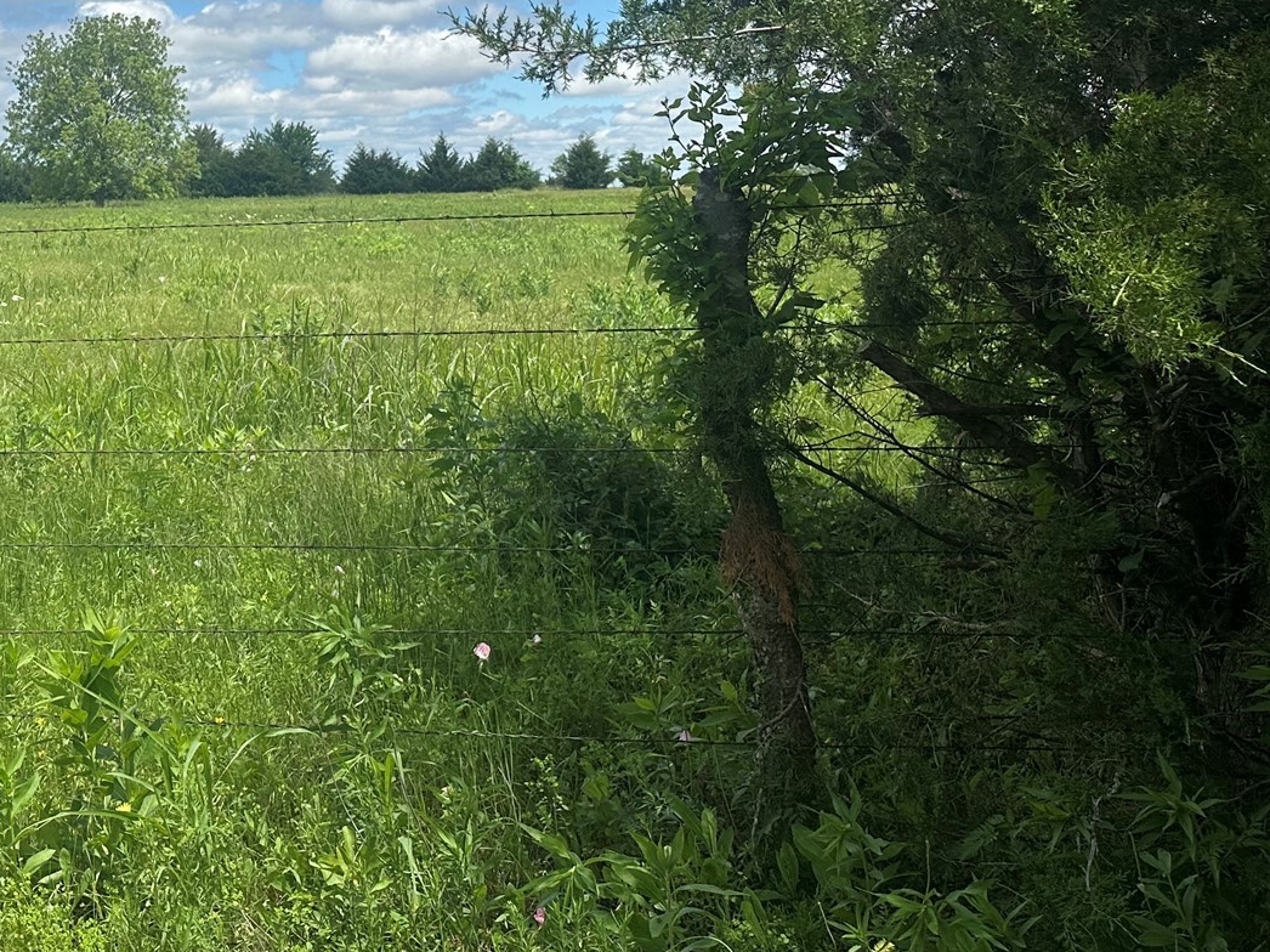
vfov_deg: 29.9
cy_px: 153
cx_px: 64
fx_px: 1724
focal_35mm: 47
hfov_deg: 37.1
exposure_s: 1/6623
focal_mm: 6.86
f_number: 1.78
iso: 80
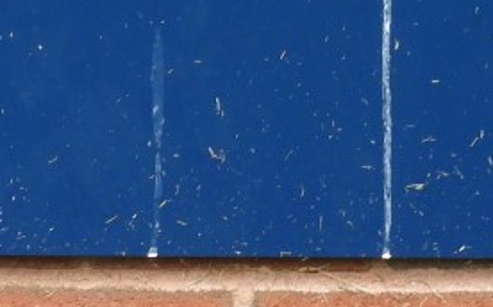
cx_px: -96
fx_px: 9290
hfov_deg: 3.0
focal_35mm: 692
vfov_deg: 1.9
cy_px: -434
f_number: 5
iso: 100
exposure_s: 1/125
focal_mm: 22.4
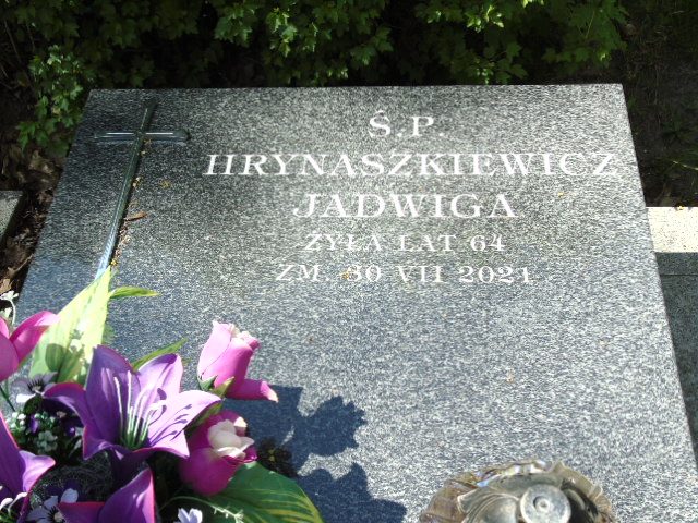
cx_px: 349
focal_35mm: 40
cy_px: 262
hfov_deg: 46.8
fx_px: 807
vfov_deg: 36.0
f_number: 3.9
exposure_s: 1/250
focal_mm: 7.1
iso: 80
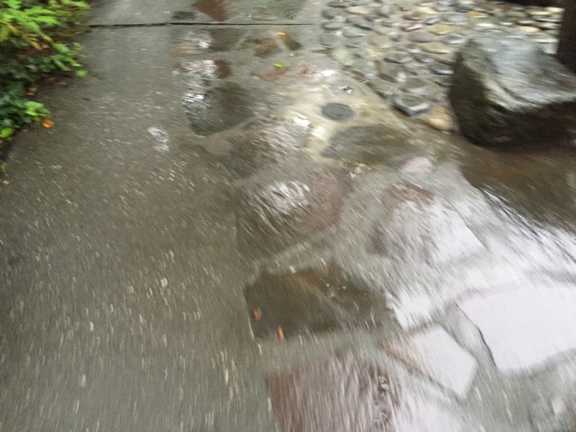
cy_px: 216
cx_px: 288
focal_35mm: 29
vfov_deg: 48.2
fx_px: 483
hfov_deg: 61.7
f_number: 2.2
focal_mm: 4.15
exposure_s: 1/30
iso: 200
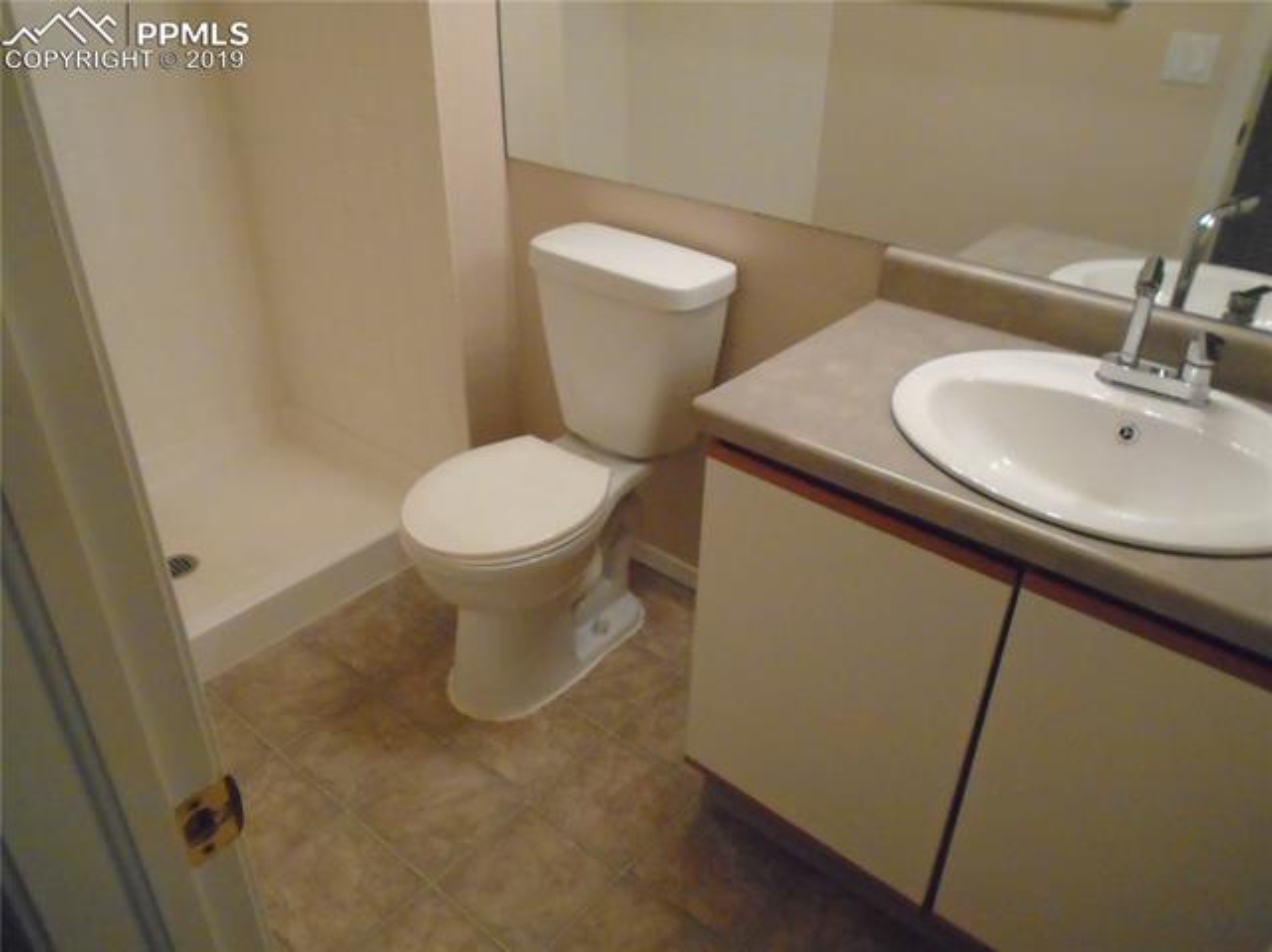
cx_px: 636
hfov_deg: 67.3
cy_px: 476
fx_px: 955
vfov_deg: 53.0
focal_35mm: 26
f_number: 3.2
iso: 800
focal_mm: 4.6
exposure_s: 1/100
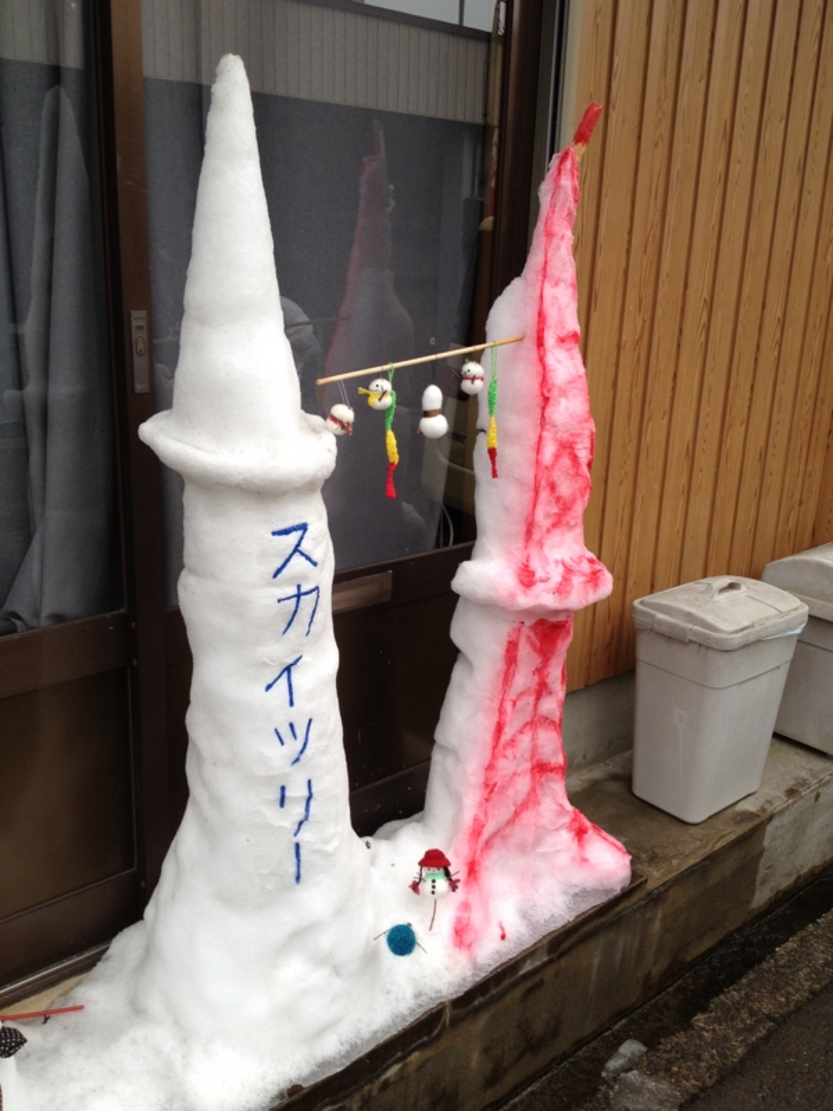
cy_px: 556
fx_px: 1123
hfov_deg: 40.7
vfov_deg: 52.6
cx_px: 416
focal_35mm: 35
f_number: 2.4
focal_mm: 4.28
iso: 64
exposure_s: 1/343
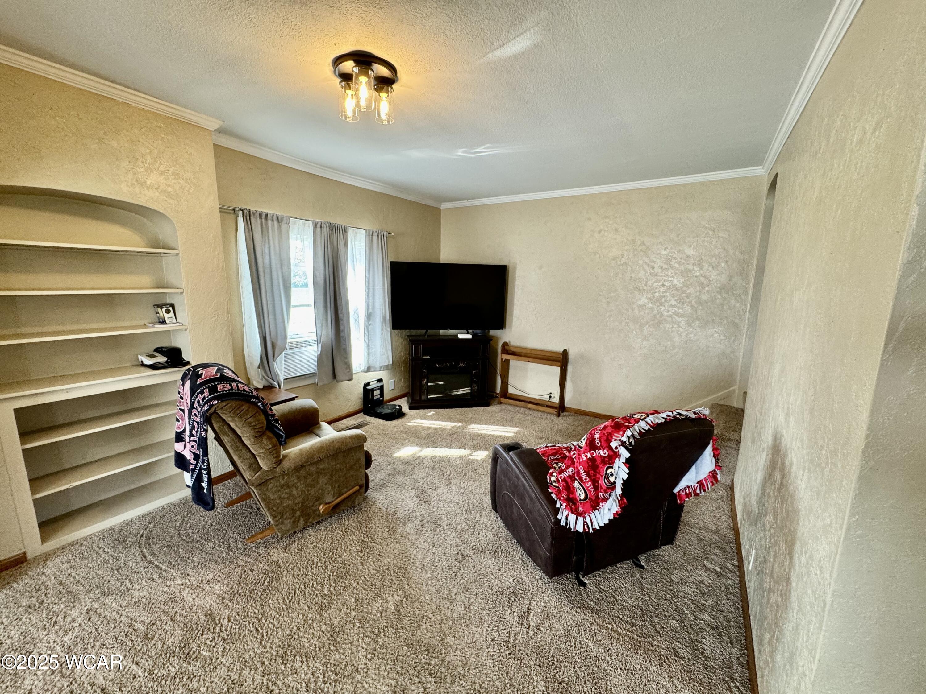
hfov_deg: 102.1
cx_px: 463
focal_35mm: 14
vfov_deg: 85.7
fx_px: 375
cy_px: 347
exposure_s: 1/60
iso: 160
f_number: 2.2
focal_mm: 2.22
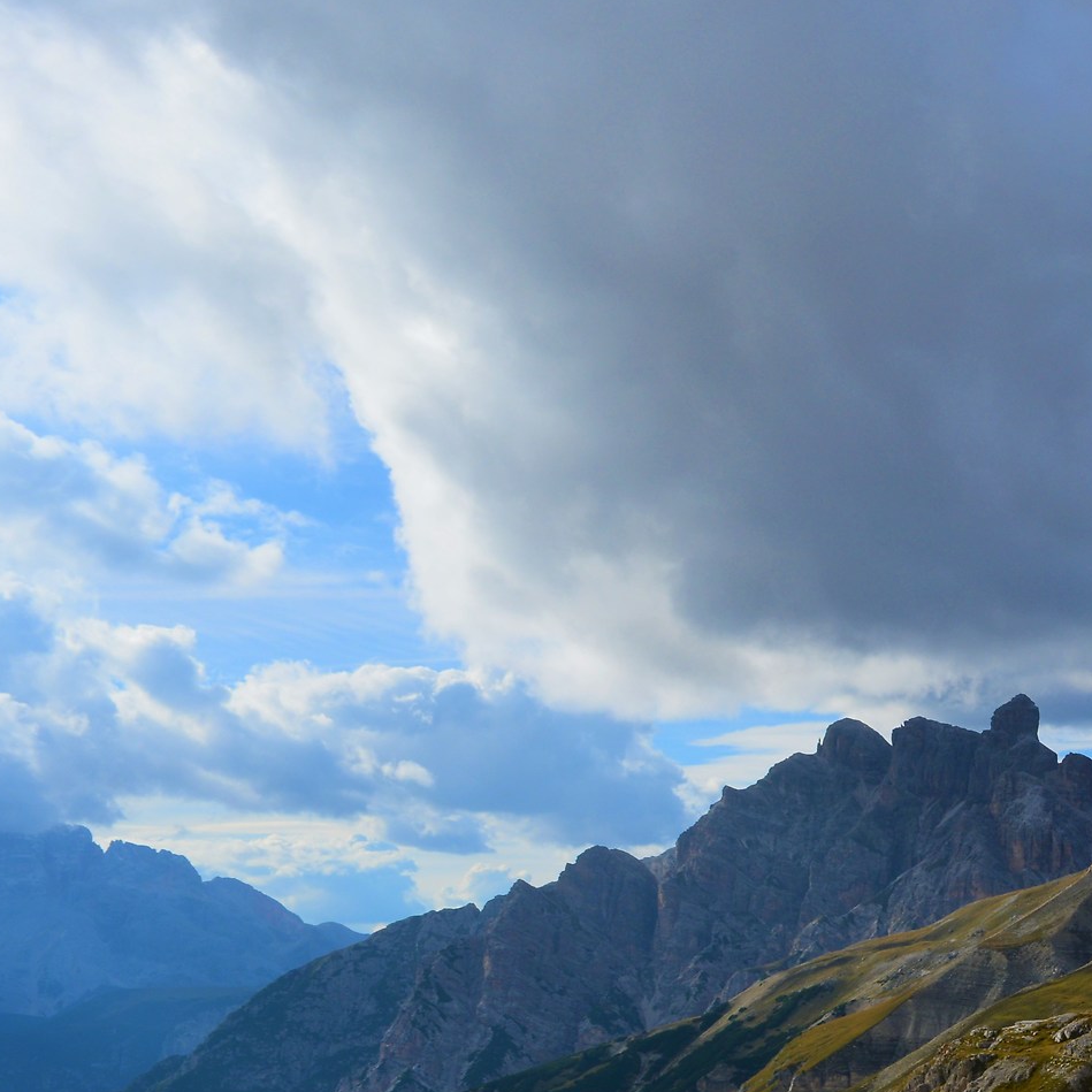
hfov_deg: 26.0
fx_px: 2070
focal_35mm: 58
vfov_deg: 29.0
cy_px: 858
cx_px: 1353
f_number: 13
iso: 100
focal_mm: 18
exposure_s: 1/200
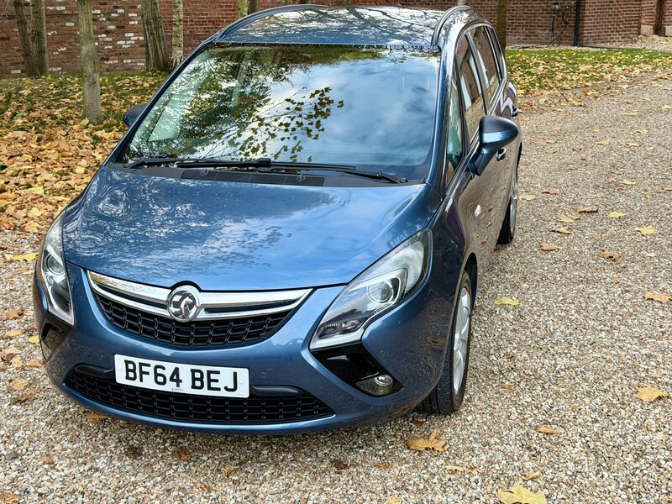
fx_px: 932
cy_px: 252
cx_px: 336
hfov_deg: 39.7
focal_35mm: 48
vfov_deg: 30.3
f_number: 1.78
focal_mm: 6.76
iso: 100
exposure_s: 1/71
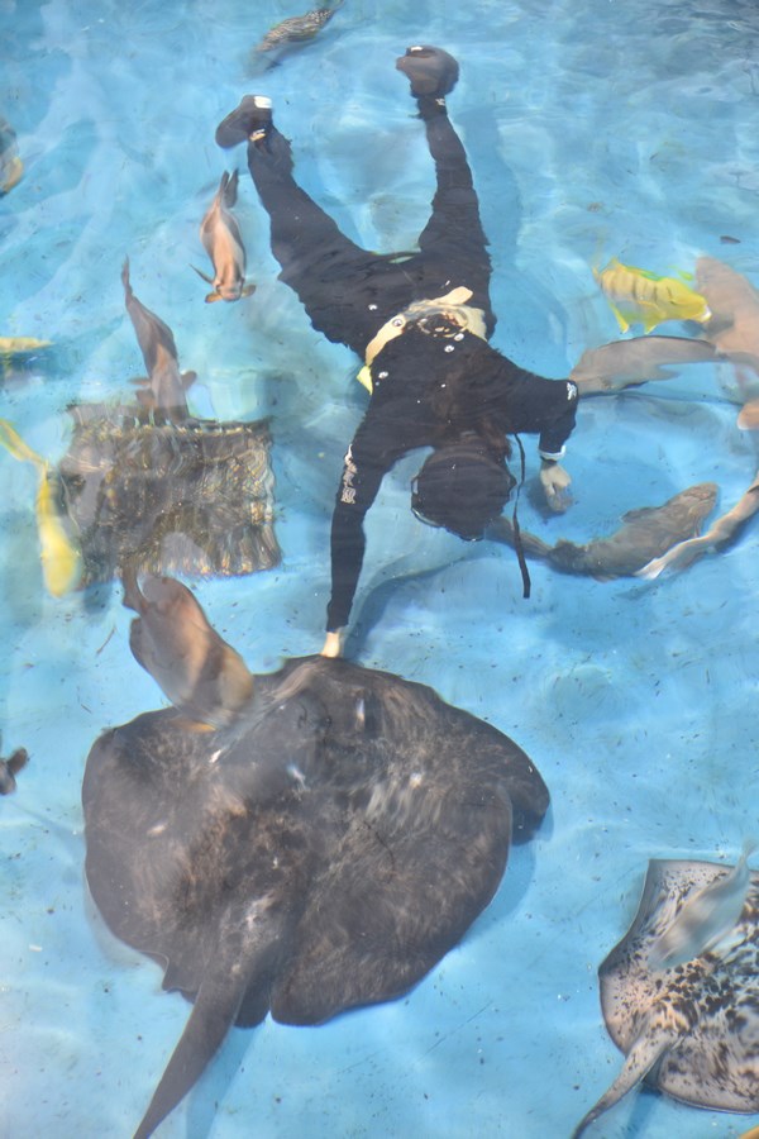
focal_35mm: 63
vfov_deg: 31.9
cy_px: 570
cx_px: 380
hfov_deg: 21.6
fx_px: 1992
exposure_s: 1/40
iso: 640
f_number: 2.8
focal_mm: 42
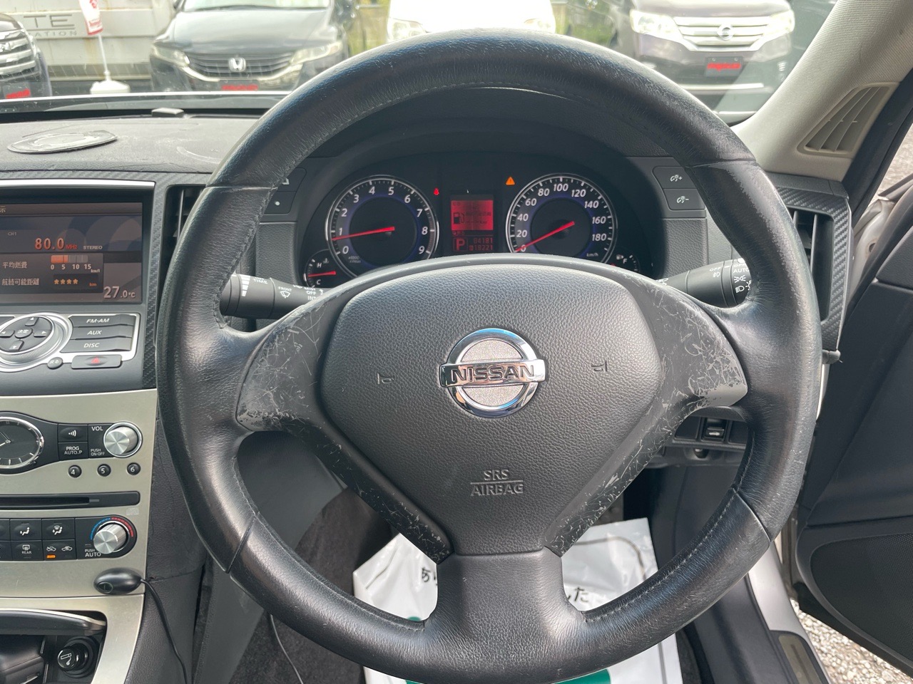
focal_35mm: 26
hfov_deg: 67.3
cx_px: 456
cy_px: 342
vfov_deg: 53.1
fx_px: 686
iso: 50
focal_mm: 4.2
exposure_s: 1/121
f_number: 1.6
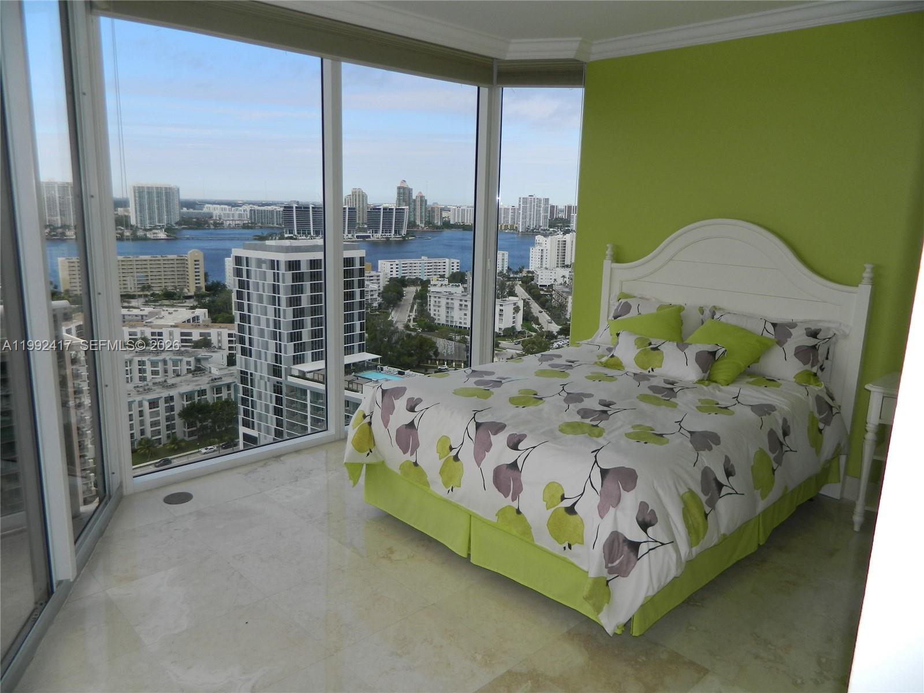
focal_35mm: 25
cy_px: 346
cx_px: 462
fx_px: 667
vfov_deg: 54.9
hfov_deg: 69.4
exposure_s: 1/200
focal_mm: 4.5
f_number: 3.1
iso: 80
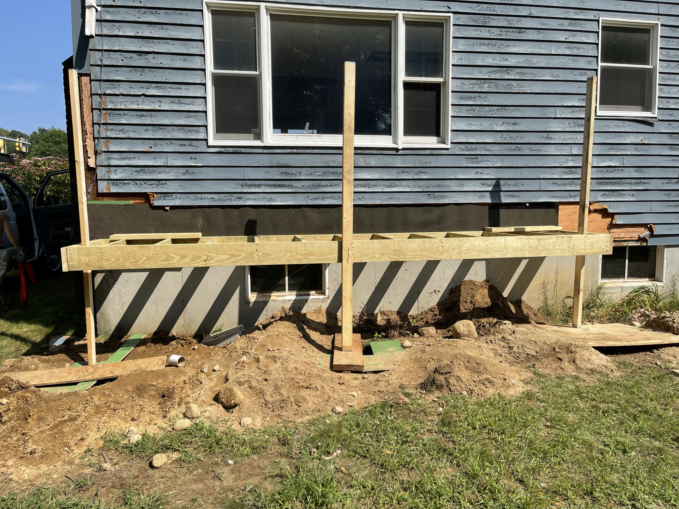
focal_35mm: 26
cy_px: 254
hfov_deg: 67.3
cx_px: 340
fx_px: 510
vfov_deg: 53.1
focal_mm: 5.1
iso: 32
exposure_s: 1/3086
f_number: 1.6
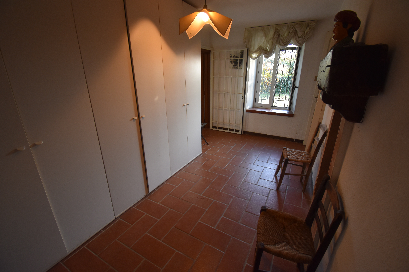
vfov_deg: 77.3
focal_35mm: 15
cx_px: 204
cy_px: 136
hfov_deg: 100.4
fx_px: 170
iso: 640
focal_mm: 10
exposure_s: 1/60
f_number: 4.5
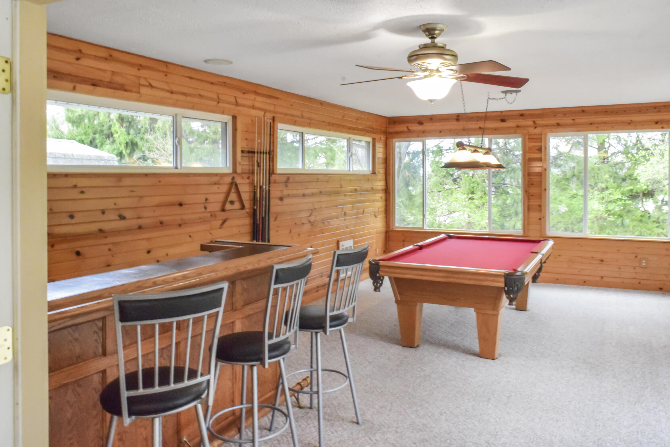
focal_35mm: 27
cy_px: 224
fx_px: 502
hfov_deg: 67.4
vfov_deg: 47.9
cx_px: 335
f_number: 22
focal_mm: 18
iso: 6400
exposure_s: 1/20
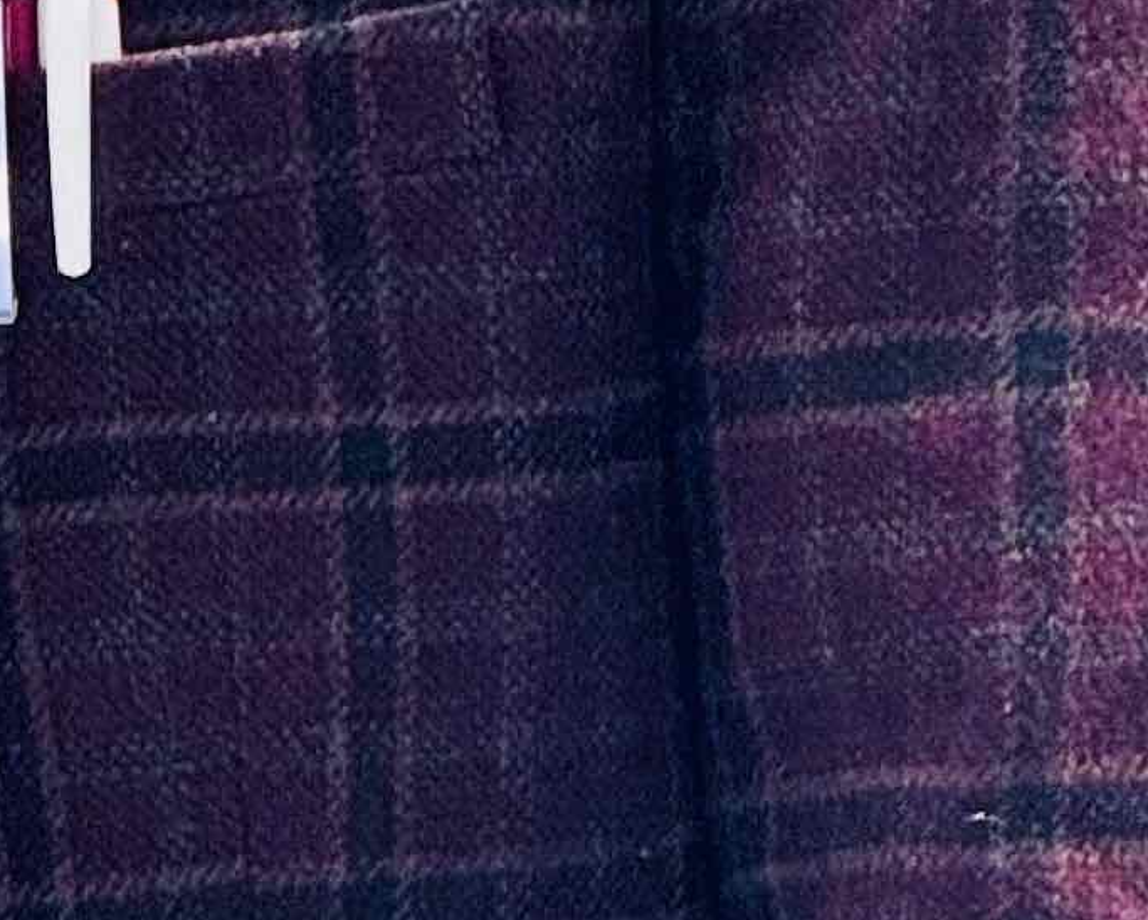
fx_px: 23488
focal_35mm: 691
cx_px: 61
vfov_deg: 2.2
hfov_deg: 2.8
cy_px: -222
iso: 64
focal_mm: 15.66
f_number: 2.8
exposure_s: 1/99
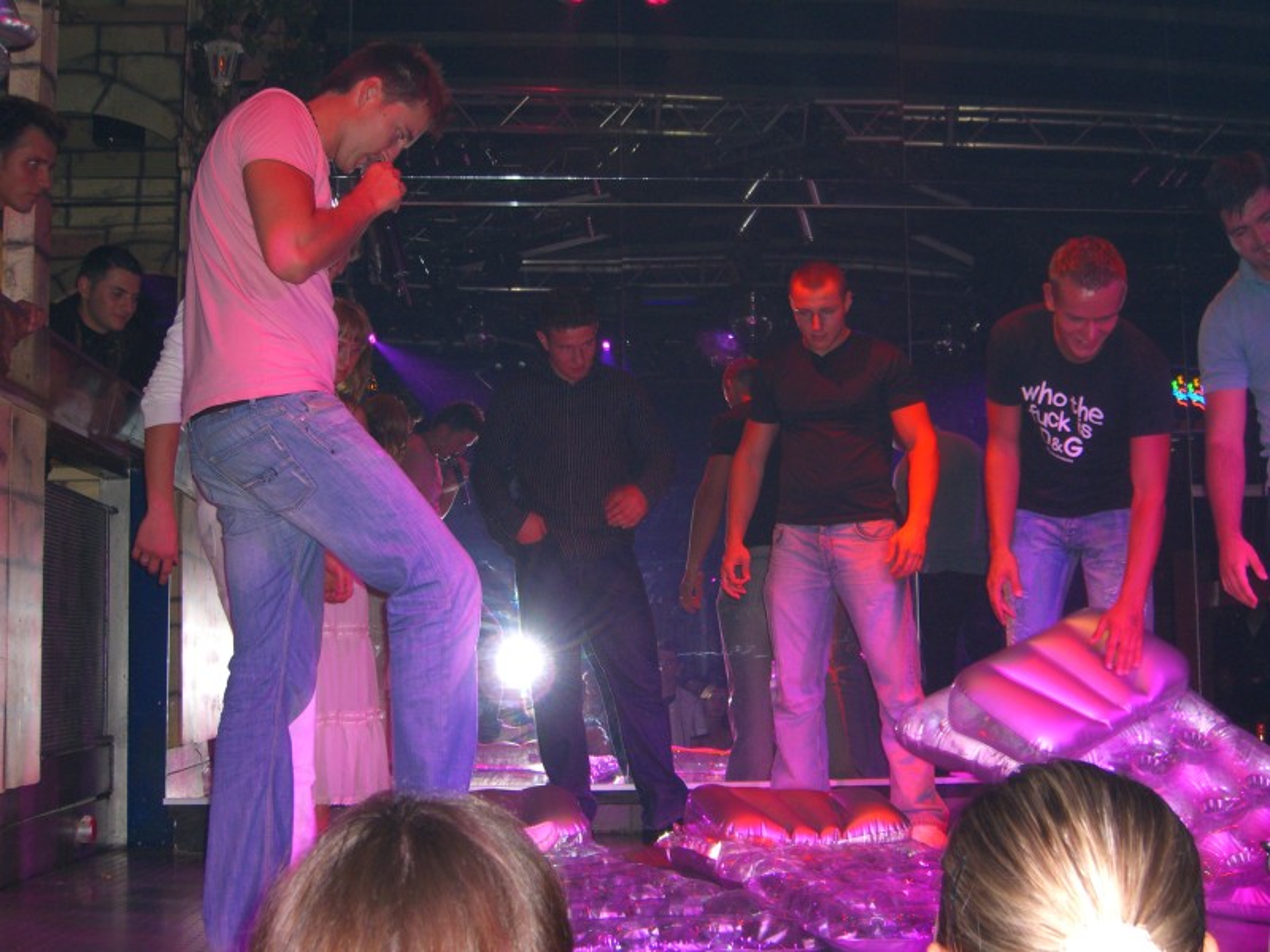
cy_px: 476
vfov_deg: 31.5
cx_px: 635
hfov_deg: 41.2
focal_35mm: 46
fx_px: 1688
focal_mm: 9.5
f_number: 3.1
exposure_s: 1/60
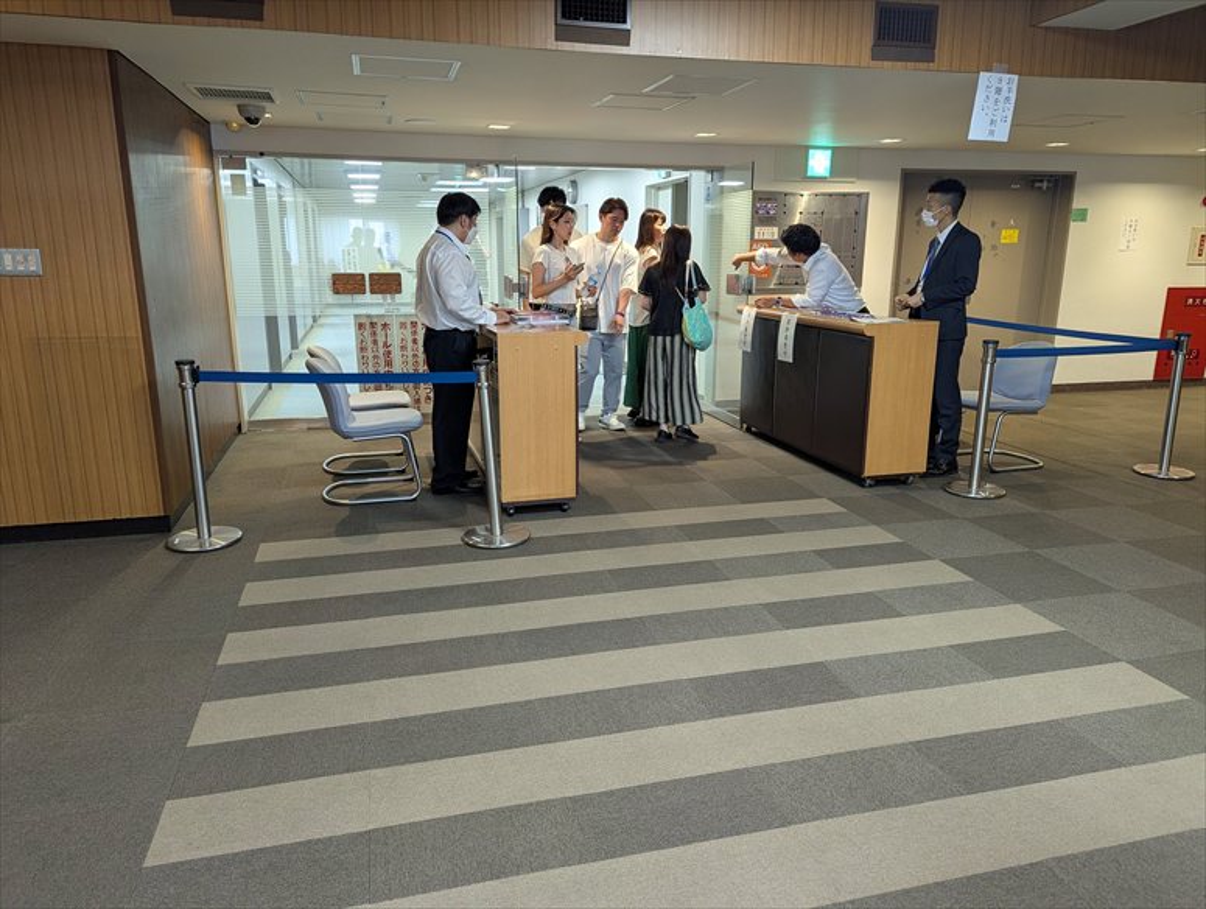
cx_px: 603
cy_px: 454
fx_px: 838
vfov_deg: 57.0
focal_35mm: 24
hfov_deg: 71.5
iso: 136
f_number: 1.85
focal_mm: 6.81
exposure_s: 1/42.1
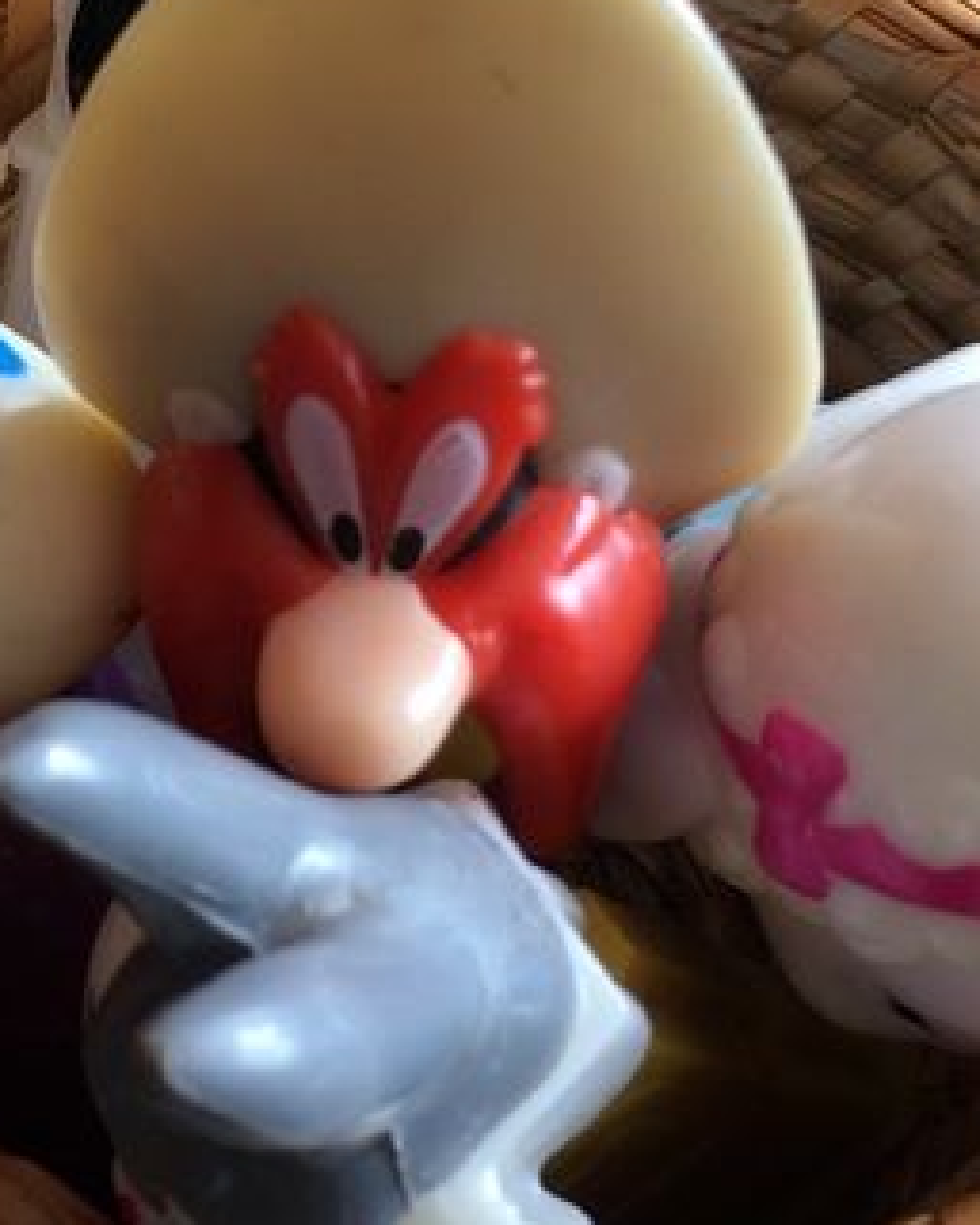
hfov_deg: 18.6
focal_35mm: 82
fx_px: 2972
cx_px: 240
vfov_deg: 23.3
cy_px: 567
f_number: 2.2
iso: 40
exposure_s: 1/60
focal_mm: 4.12
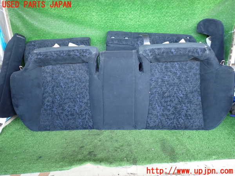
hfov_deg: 69.4
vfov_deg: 54.9
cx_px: 118
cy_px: 88
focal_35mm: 25
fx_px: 170
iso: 200
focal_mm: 4.5
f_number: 2
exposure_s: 1/30
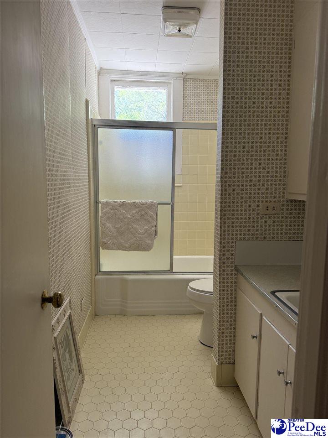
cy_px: 219
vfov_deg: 71.6
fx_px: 303
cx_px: 164
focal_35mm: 24
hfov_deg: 56.8
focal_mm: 6.76
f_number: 1.78
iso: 125
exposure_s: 1/121
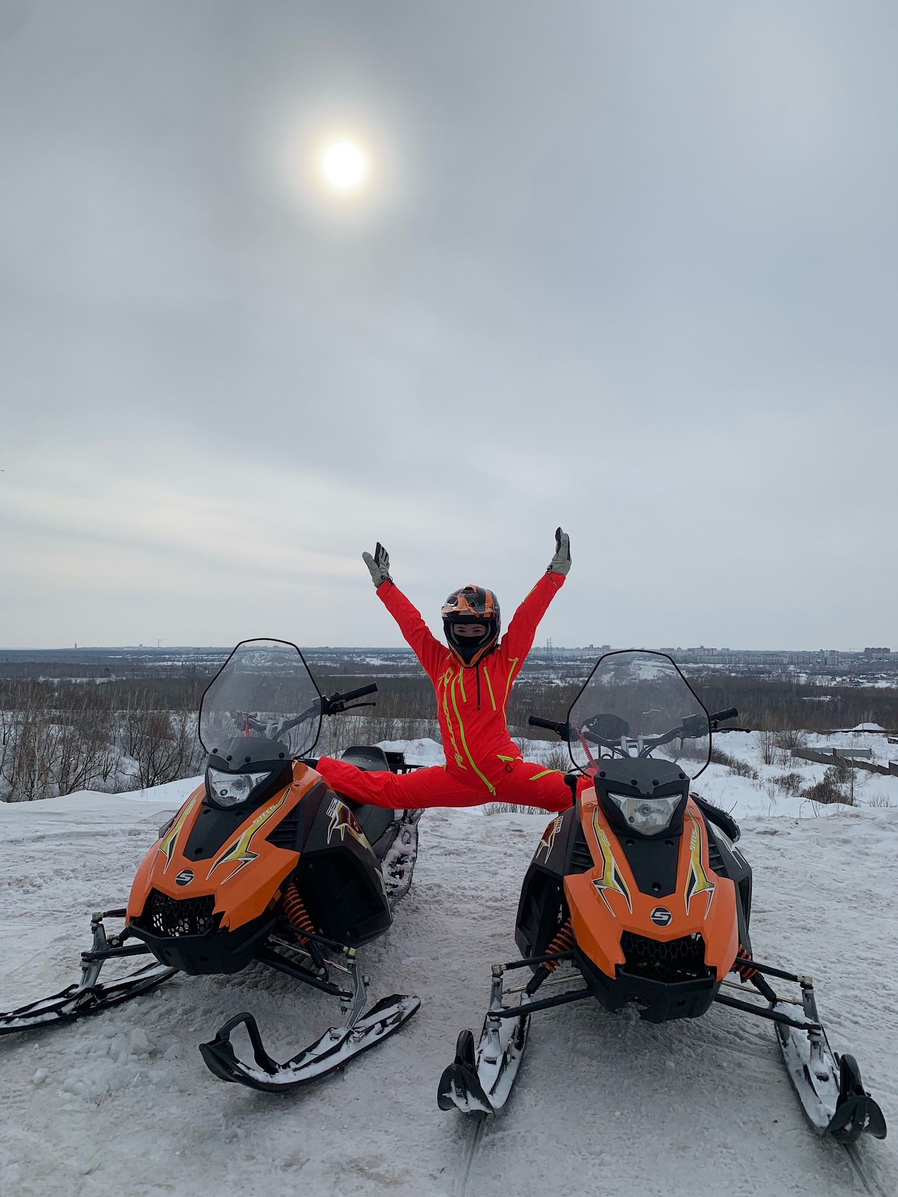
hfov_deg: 53.1
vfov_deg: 67.3
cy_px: 598
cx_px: 449
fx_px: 899
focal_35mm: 26
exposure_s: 1/6897
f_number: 1.8
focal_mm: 4.25
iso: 25
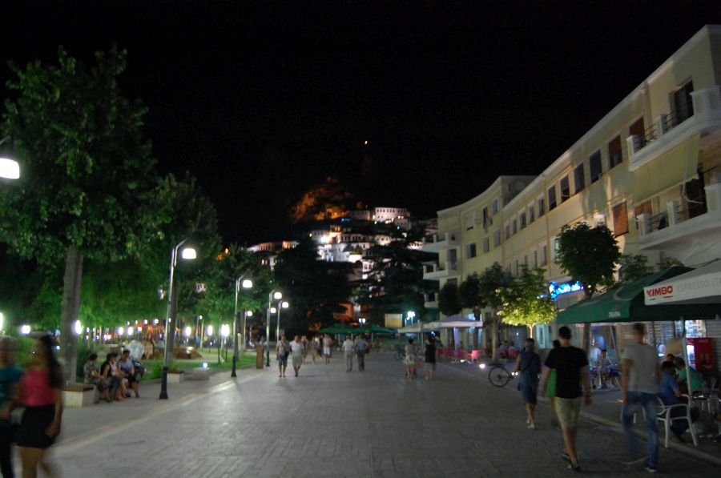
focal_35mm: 27
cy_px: 239
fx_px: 540
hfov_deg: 67.5
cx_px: 360
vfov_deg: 47.8
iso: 1250
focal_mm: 18
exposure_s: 1/8
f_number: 3.5
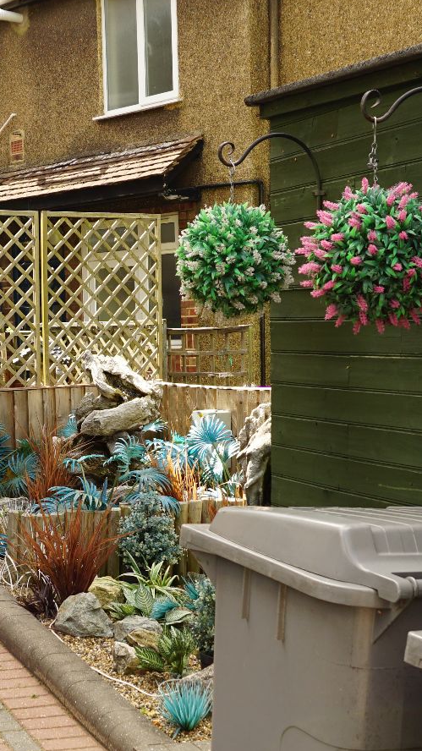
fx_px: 1155
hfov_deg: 20.6
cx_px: 122
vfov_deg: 35.7
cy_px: 499
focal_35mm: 58
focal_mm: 16
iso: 100
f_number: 6.3
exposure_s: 1/60
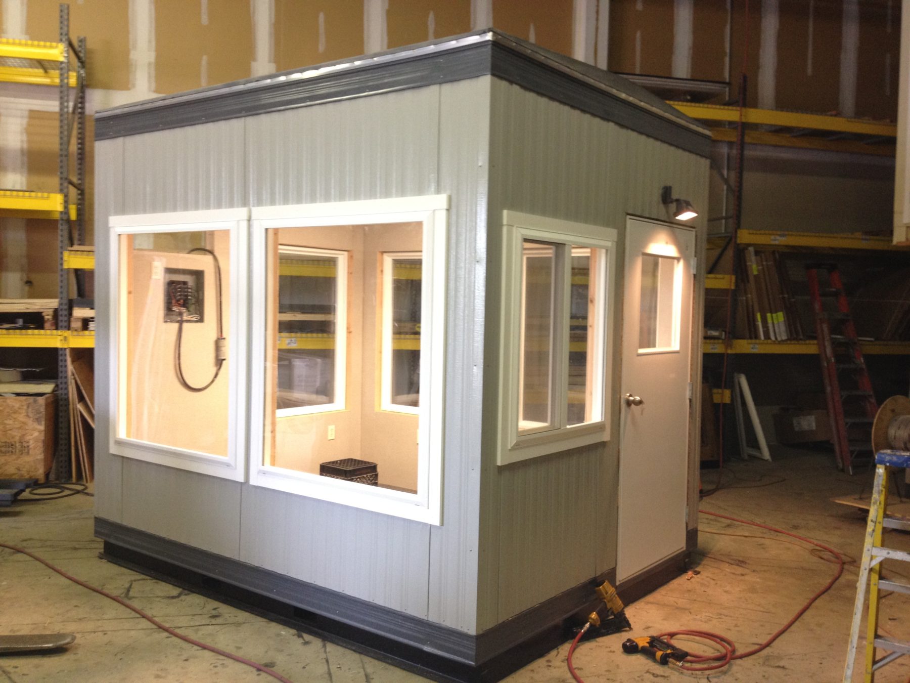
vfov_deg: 40.7
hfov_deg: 52.6
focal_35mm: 35
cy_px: 342
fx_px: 920
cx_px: 455
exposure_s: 1/20
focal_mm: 4.28
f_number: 2.4
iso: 160
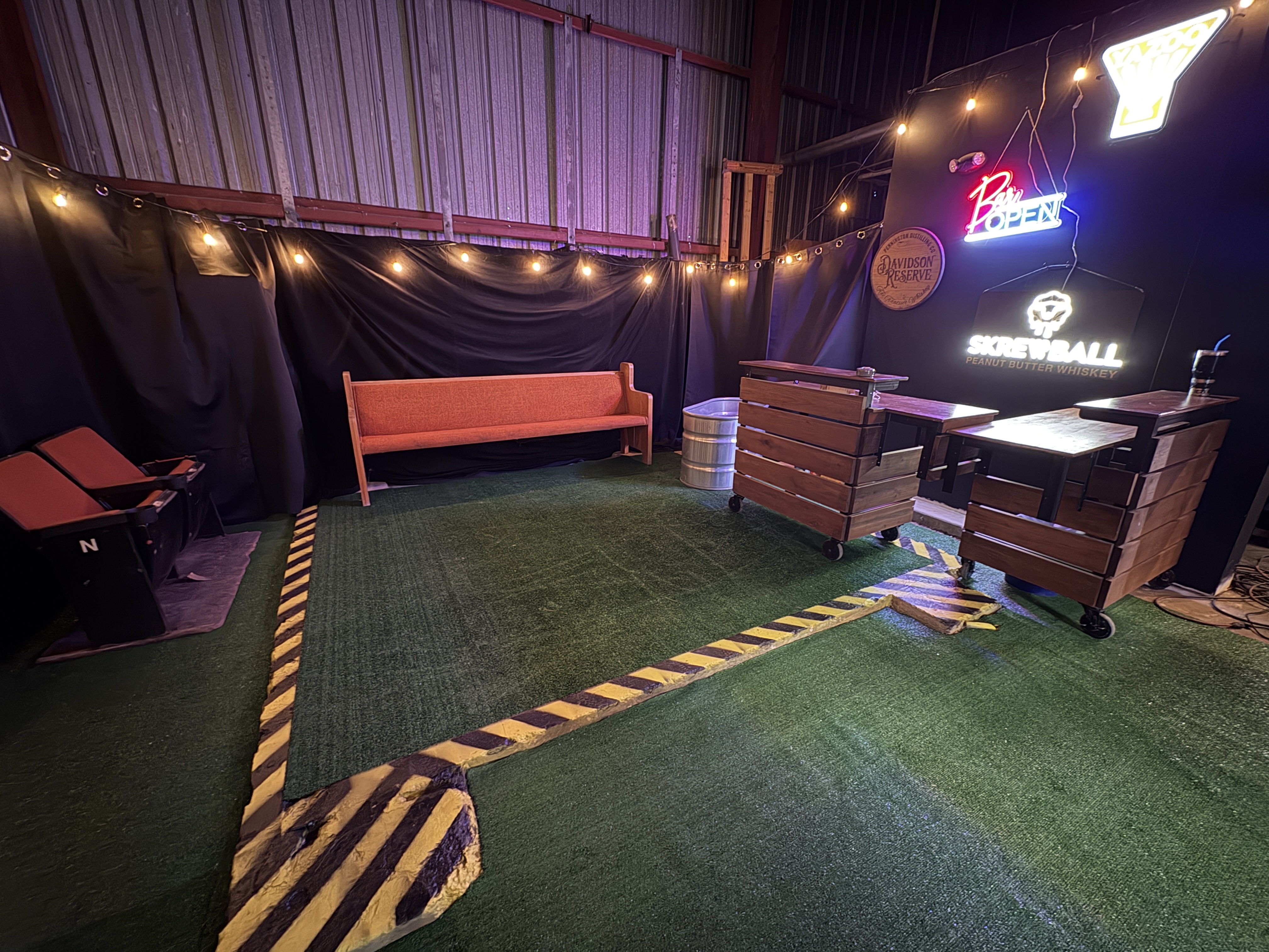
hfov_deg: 102.1
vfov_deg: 85.7
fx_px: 513
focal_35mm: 14
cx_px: 634
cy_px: 476
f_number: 2.2
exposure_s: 1/12
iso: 640
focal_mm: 2.22
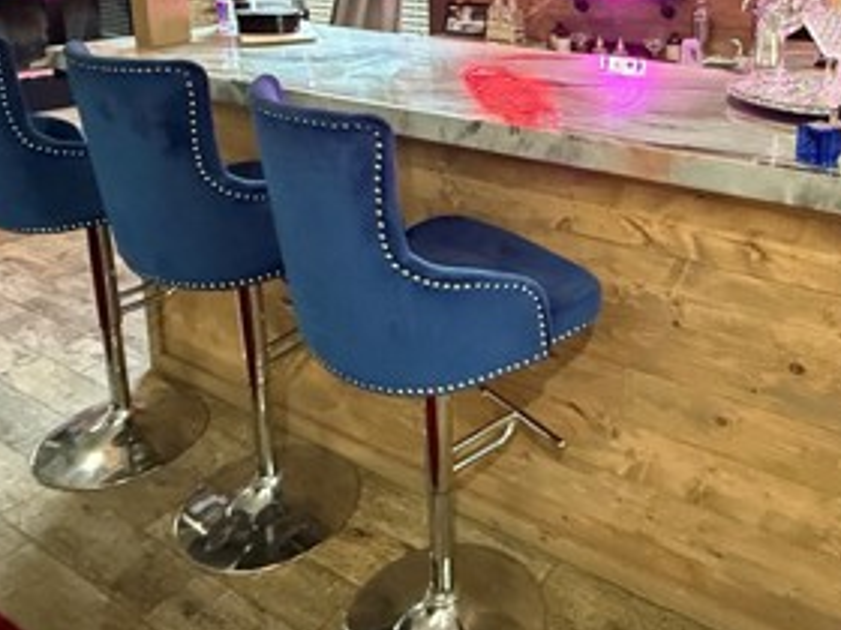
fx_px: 777
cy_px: 84
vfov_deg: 41.3
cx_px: 598
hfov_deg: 54.9
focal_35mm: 32
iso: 1250
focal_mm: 2.22
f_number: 2.2
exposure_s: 1/40
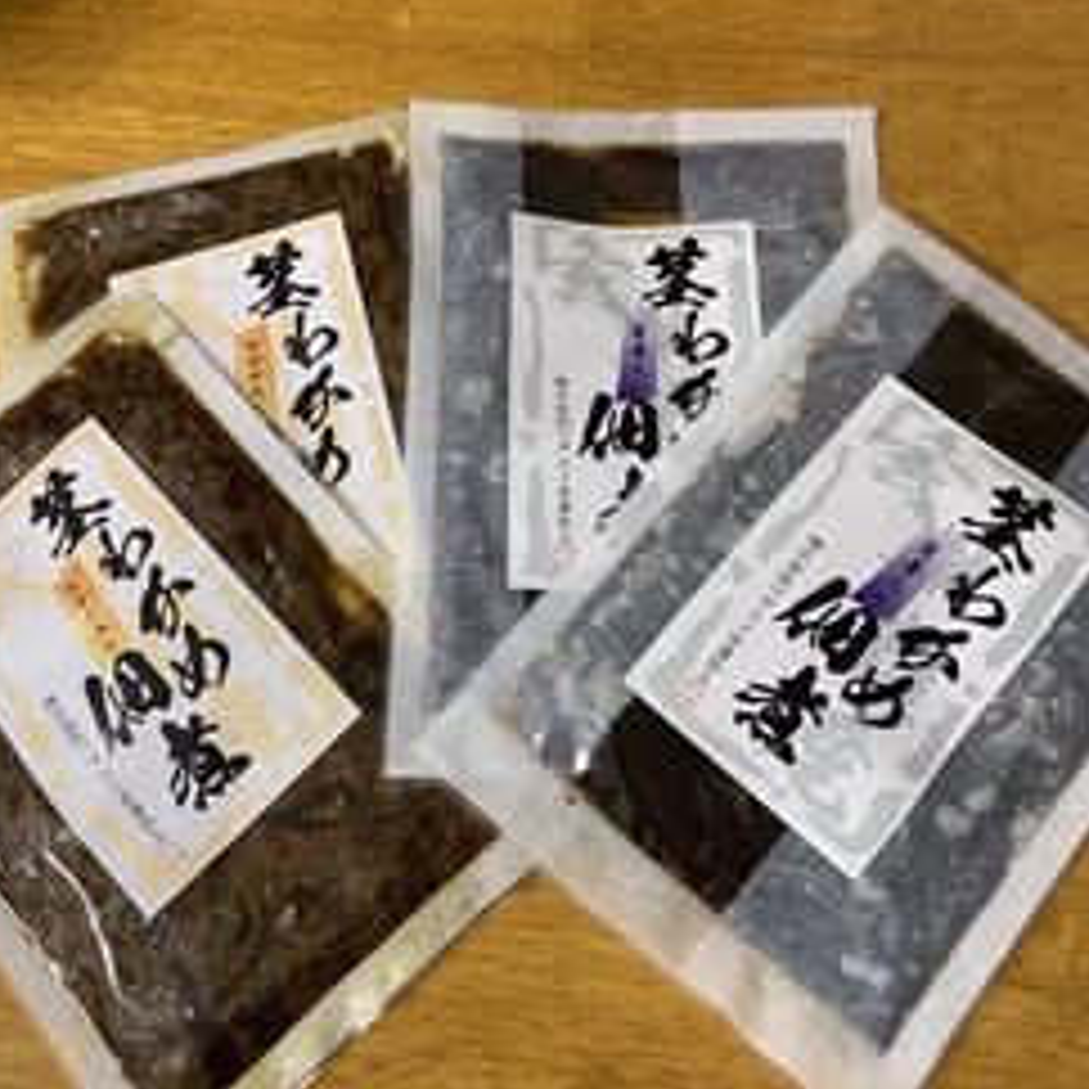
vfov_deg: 43.8
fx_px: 1353
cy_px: 482
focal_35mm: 38
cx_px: 472
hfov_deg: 43.8
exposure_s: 1/50
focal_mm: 4.25
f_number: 1.8
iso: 125
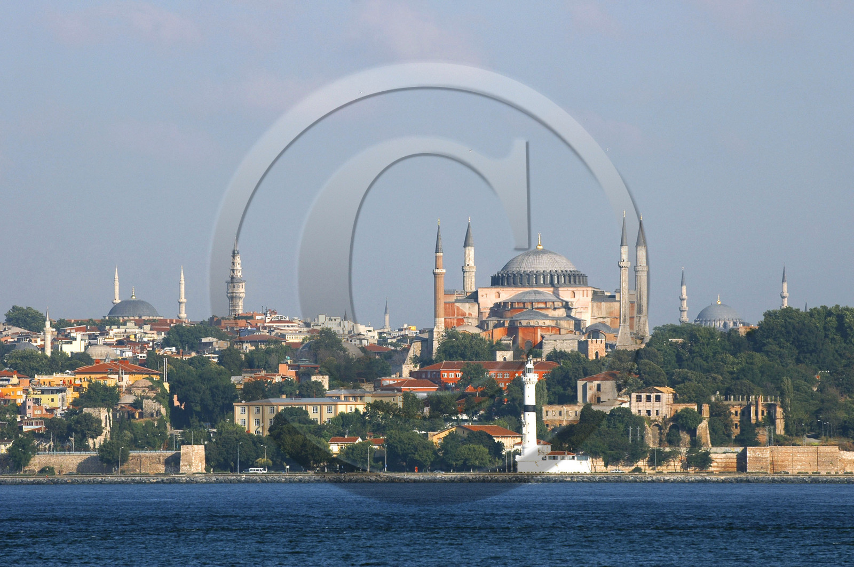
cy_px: 284
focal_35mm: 300
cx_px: 427
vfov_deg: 4.6
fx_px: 7109
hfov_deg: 6.9
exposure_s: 1/640
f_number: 6.3
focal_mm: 200
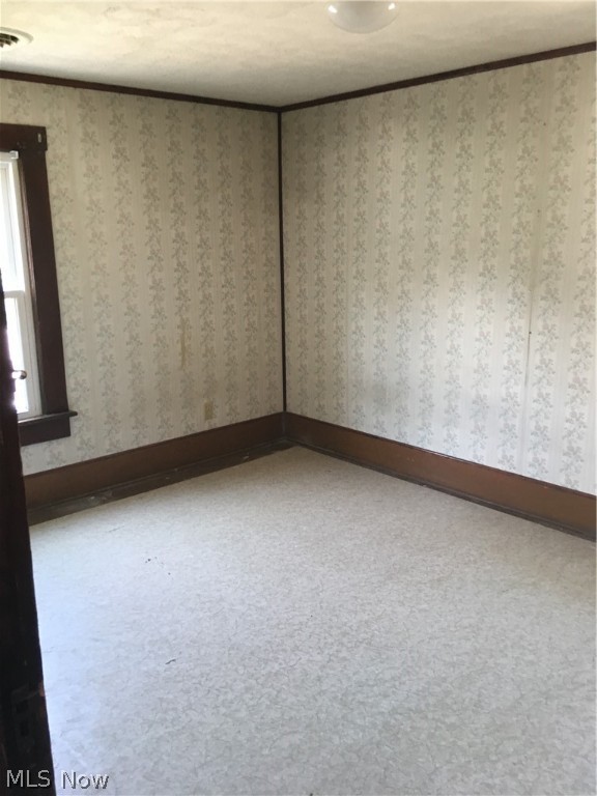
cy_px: 398
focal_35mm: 29
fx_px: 667
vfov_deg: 61.7
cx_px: 298
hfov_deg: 48.2
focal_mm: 4.15
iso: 80
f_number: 2.2
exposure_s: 1/30
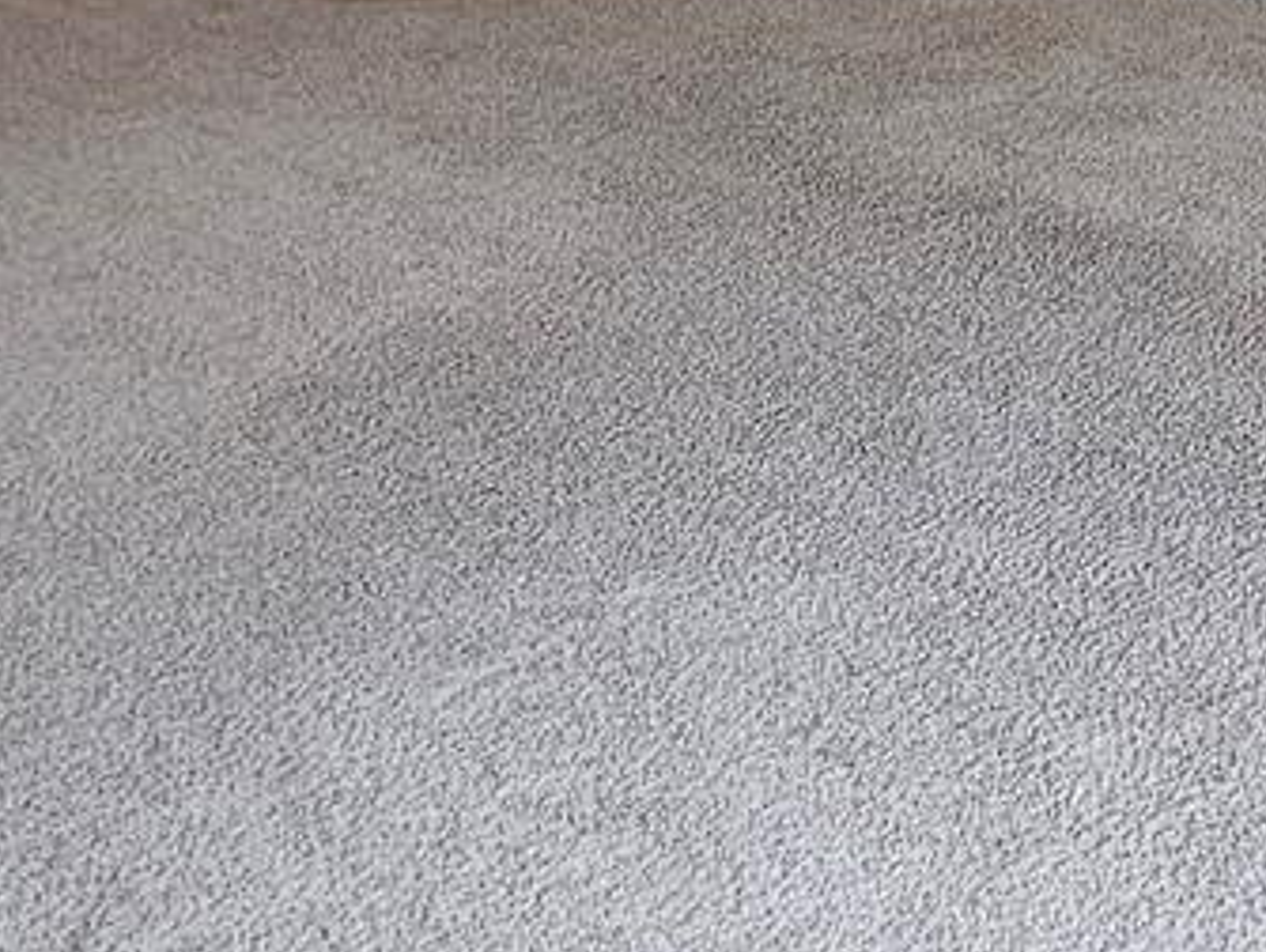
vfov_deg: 22.5
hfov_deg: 31.1
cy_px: -72
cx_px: 692
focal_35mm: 62
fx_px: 2270
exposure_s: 1/120
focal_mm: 2.2
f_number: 2.2
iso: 80
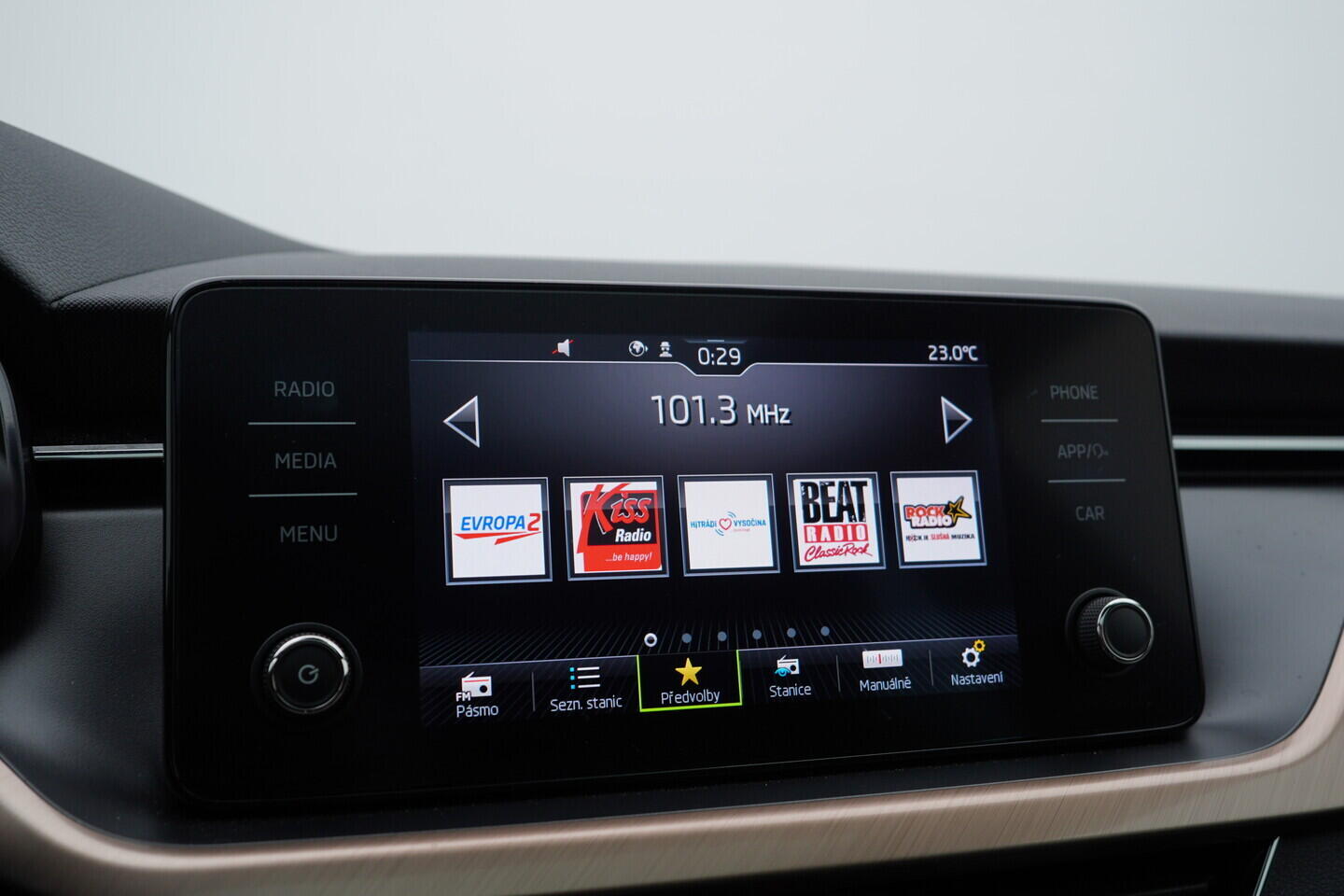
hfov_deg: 53.1
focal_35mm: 36
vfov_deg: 36.9
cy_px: 448
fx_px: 1344
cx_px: 672
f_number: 4
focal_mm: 24
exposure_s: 1/80
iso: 125
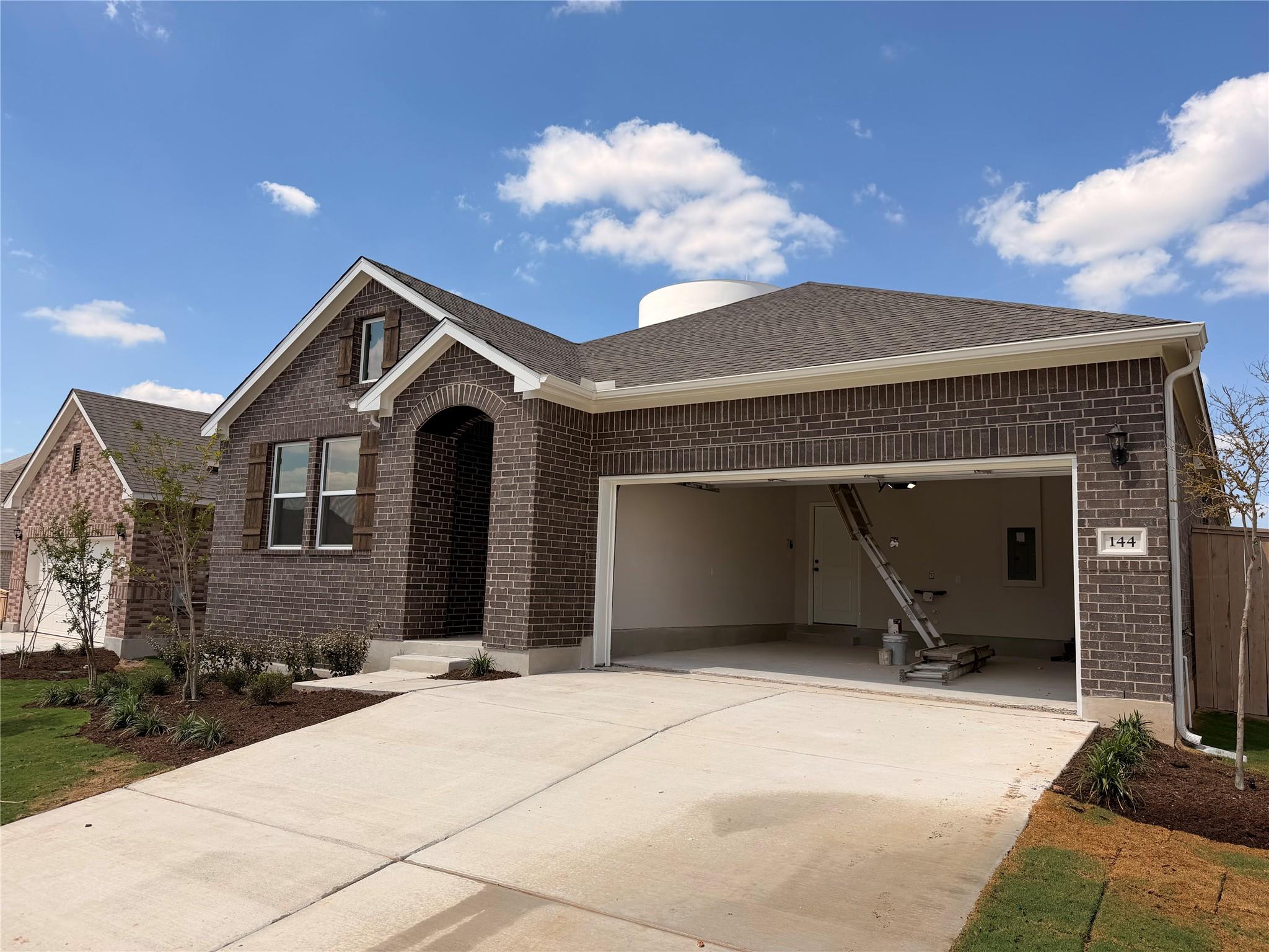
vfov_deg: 56.8
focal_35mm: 24
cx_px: 634
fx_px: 880
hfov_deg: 71.6
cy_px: 476
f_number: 1.78
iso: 80
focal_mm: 6.76
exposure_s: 1/5319
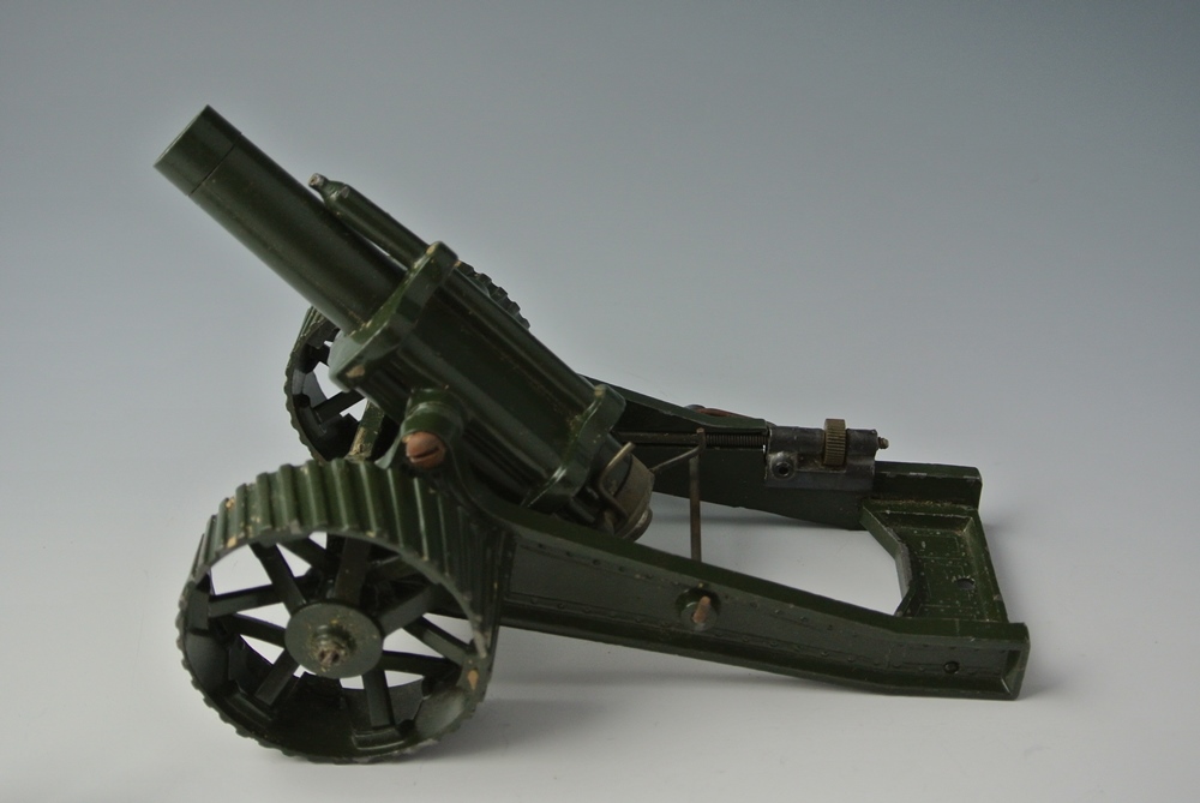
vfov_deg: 29.9
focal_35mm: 45
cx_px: 600
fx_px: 1501
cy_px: 402
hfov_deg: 43.6
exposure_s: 1/80
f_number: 4.5
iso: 400
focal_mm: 16.9
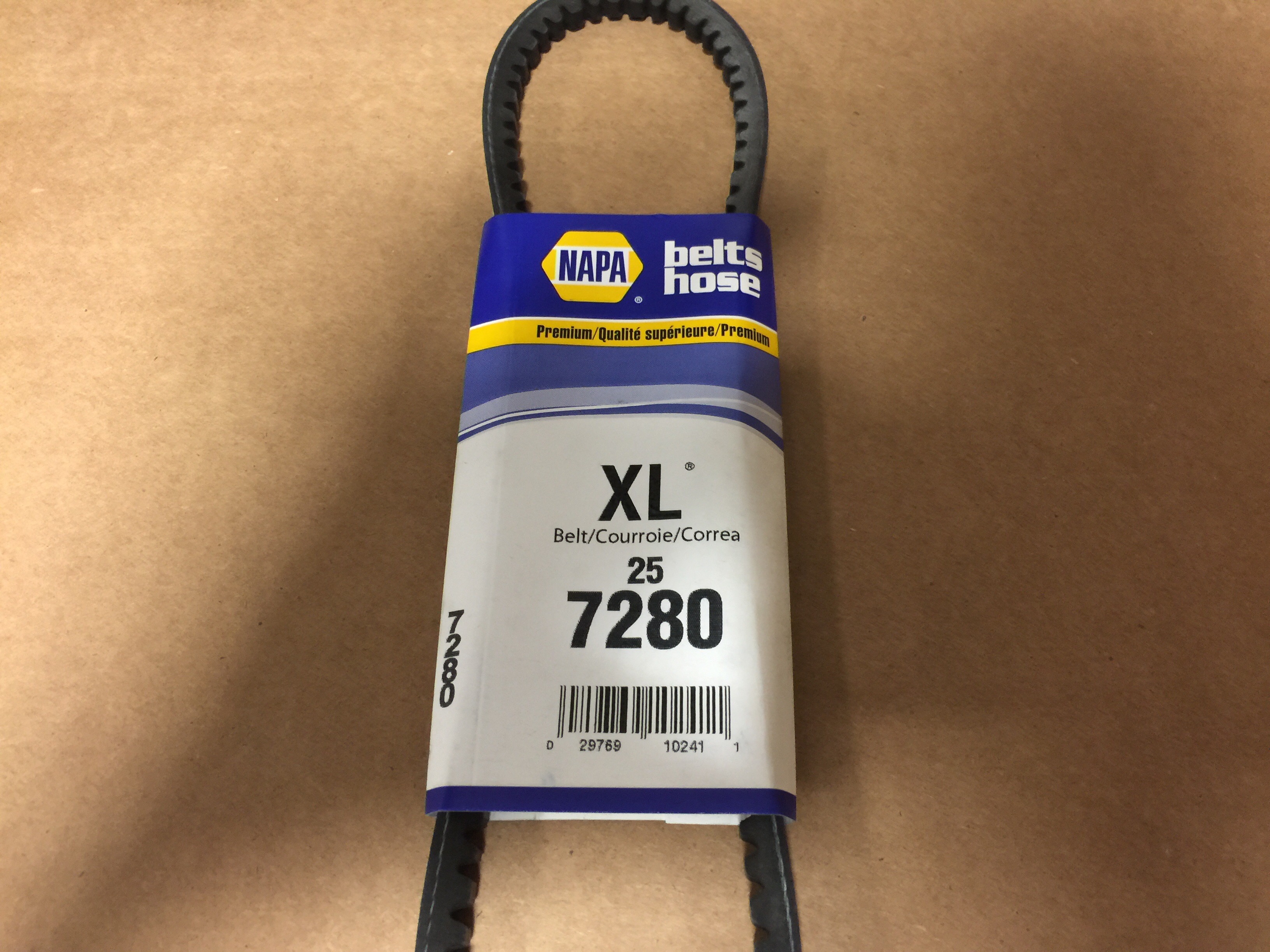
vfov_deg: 48.2
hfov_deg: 61.7
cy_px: 476
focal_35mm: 29
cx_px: 635
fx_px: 1064
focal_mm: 4.15
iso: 64
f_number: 2.2
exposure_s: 1/4
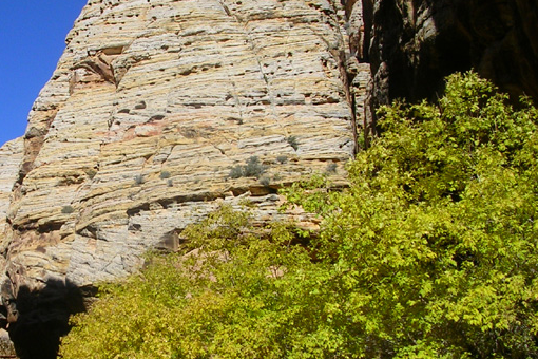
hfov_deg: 31.7
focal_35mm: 62
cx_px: 123
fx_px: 926
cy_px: 209
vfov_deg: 21.9
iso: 50
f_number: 5.6
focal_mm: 5.8
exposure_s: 1/450
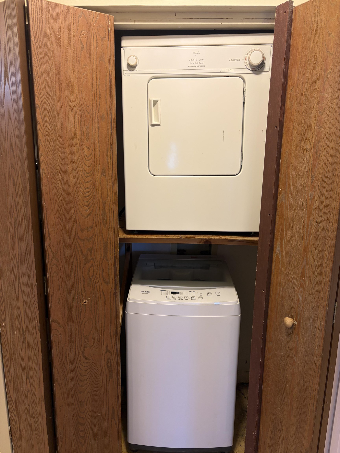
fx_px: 340
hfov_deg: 53.1
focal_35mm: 26
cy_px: 226
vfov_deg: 67.3
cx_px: 170
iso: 100
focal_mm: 5.96
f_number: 1.6
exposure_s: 1/60
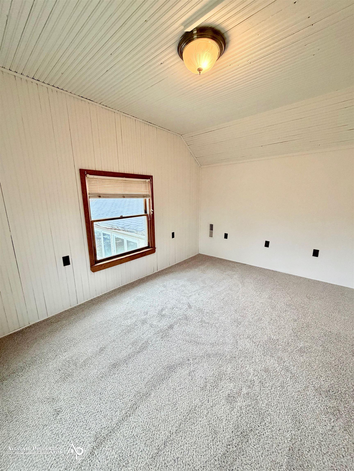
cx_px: 177
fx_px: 191
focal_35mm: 14
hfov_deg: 85.7
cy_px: 236
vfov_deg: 102.1
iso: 400
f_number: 2.2
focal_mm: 2.22
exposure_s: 1/60
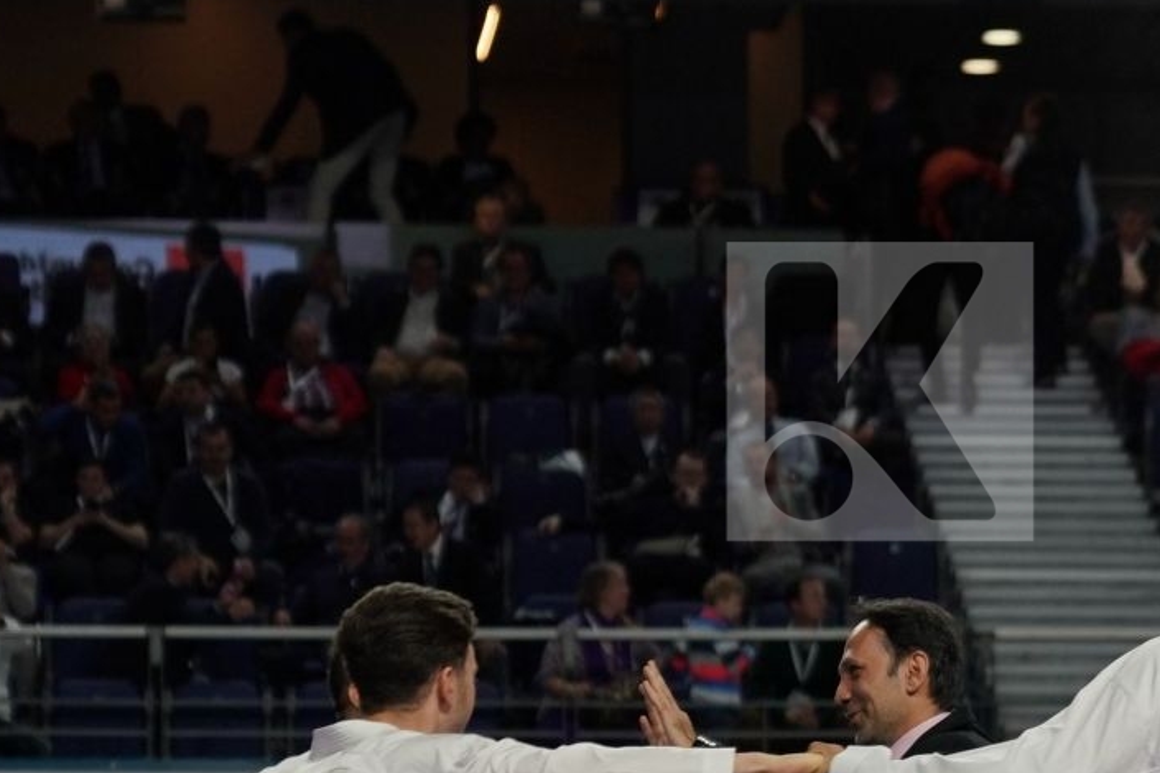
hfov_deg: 8.4
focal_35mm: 245
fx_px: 7894
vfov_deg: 5.6
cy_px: 974
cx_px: 880
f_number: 2.8
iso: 400
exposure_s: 1/500
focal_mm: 64
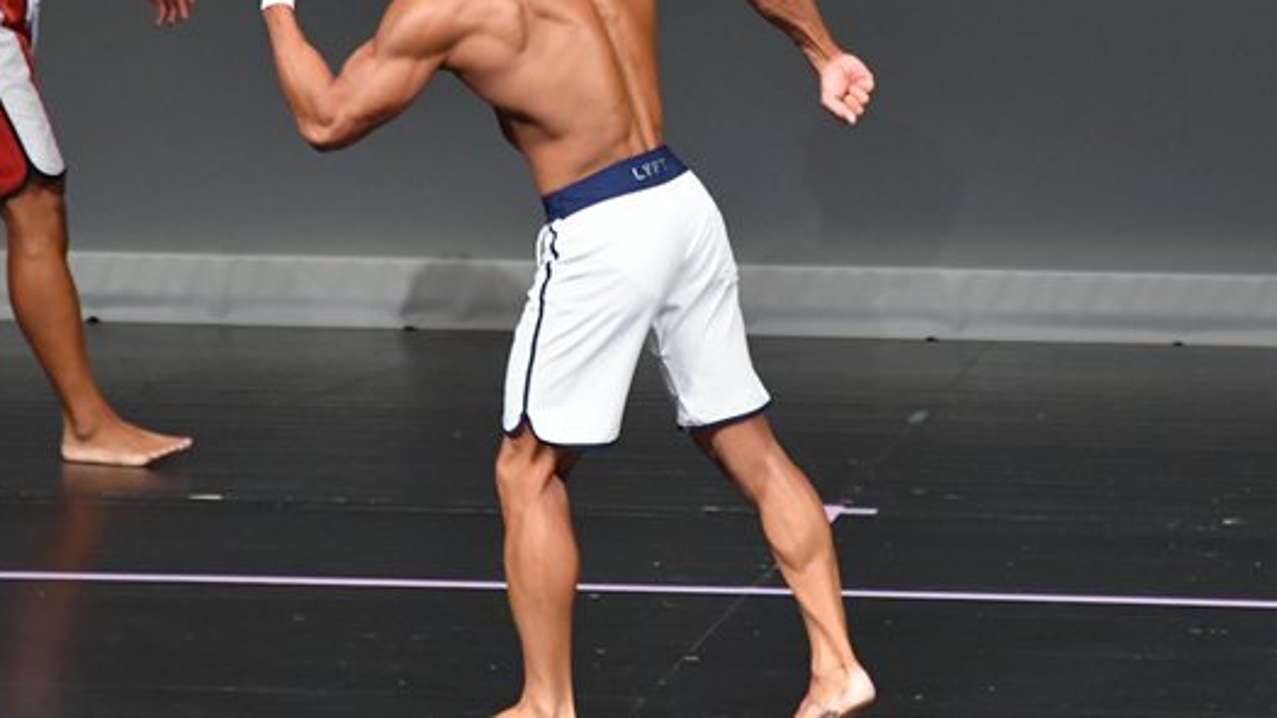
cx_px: 675
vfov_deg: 2.3
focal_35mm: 533
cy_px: 217
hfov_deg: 4.1
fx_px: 18043
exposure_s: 1/400
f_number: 5.6
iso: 4000
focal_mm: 230
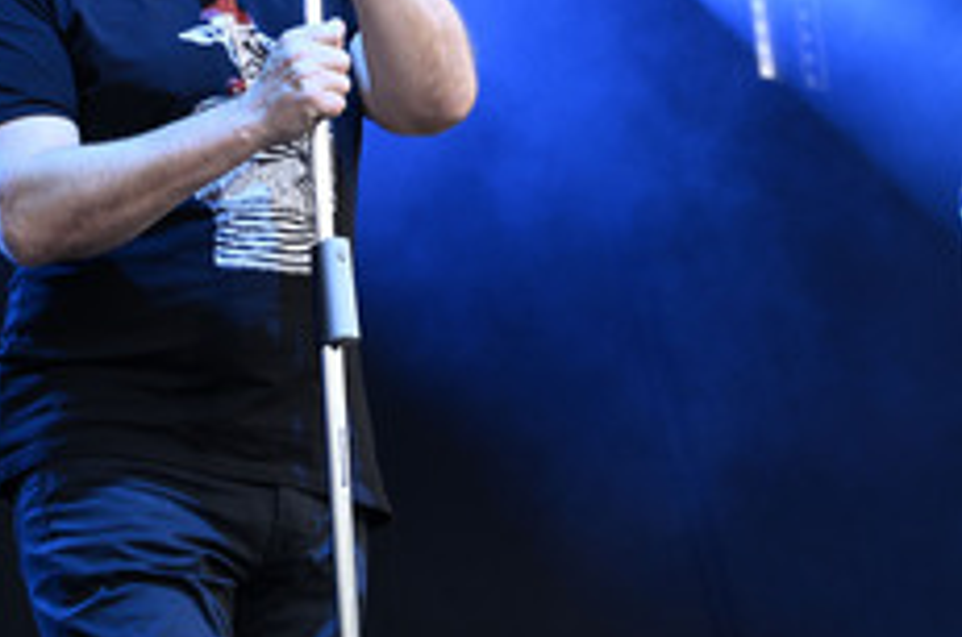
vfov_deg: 7.8
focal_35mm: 176
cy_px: 246
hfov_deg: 11.7
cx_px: 606
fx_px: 4693
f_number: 5.6
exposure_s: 1/250
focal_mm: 90
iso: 1250
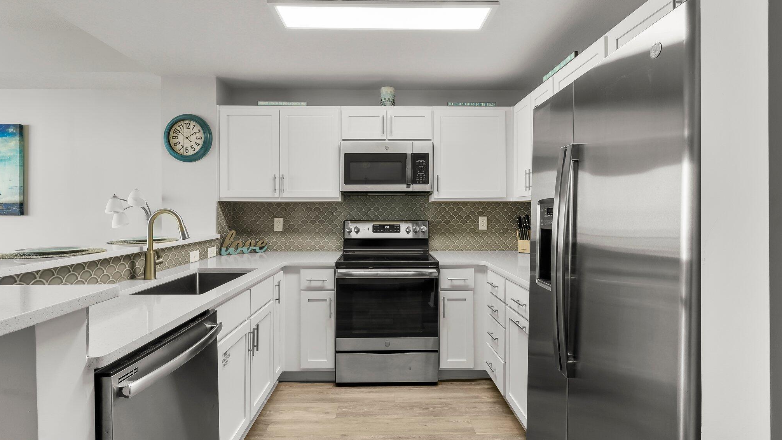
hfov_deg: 99.4
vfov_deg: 67.0
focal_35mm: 16
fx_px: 332
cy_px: 206
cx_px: 387
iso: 400
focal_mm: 15
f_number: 9
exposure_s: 1/5
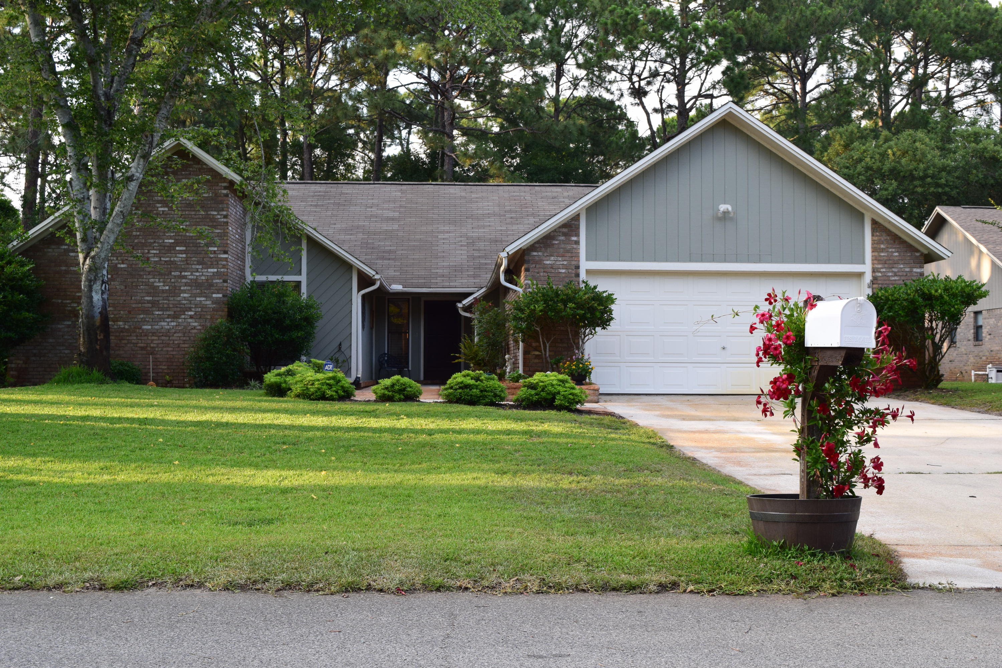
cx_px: 501
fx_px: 1211
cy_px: 334
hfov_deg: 45.0
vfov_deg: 30.8
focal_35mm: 44
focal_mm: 29
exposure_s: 1/100
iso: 400
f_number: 9
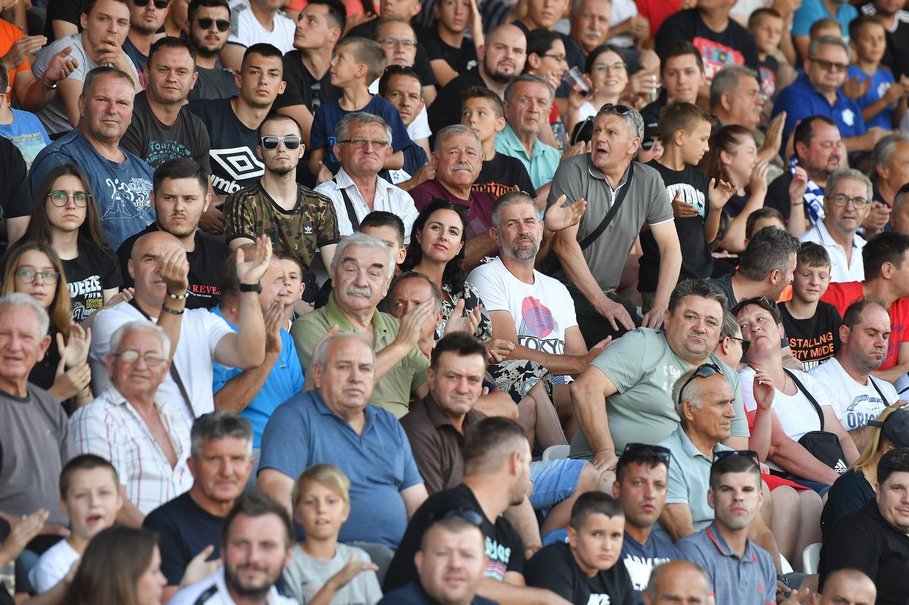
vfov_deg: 6.9
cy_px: 302
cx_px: 454
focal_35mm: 200
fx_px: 5049
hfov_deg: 10.3
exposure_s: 1/1250
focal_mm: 200
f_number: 5
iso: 800
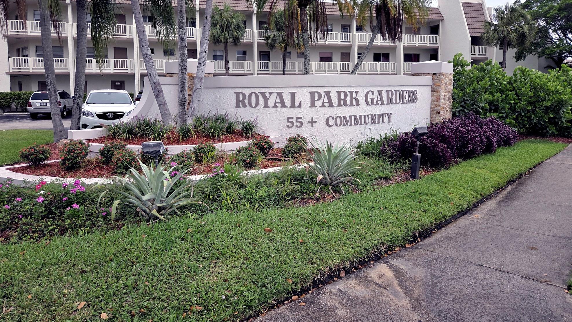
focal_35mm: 26
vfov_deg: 43.9
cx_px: 287
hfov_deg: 71.9
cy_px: 113
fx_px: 394
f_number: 1.8
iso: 80
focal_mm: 5.4
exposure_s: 1/4663
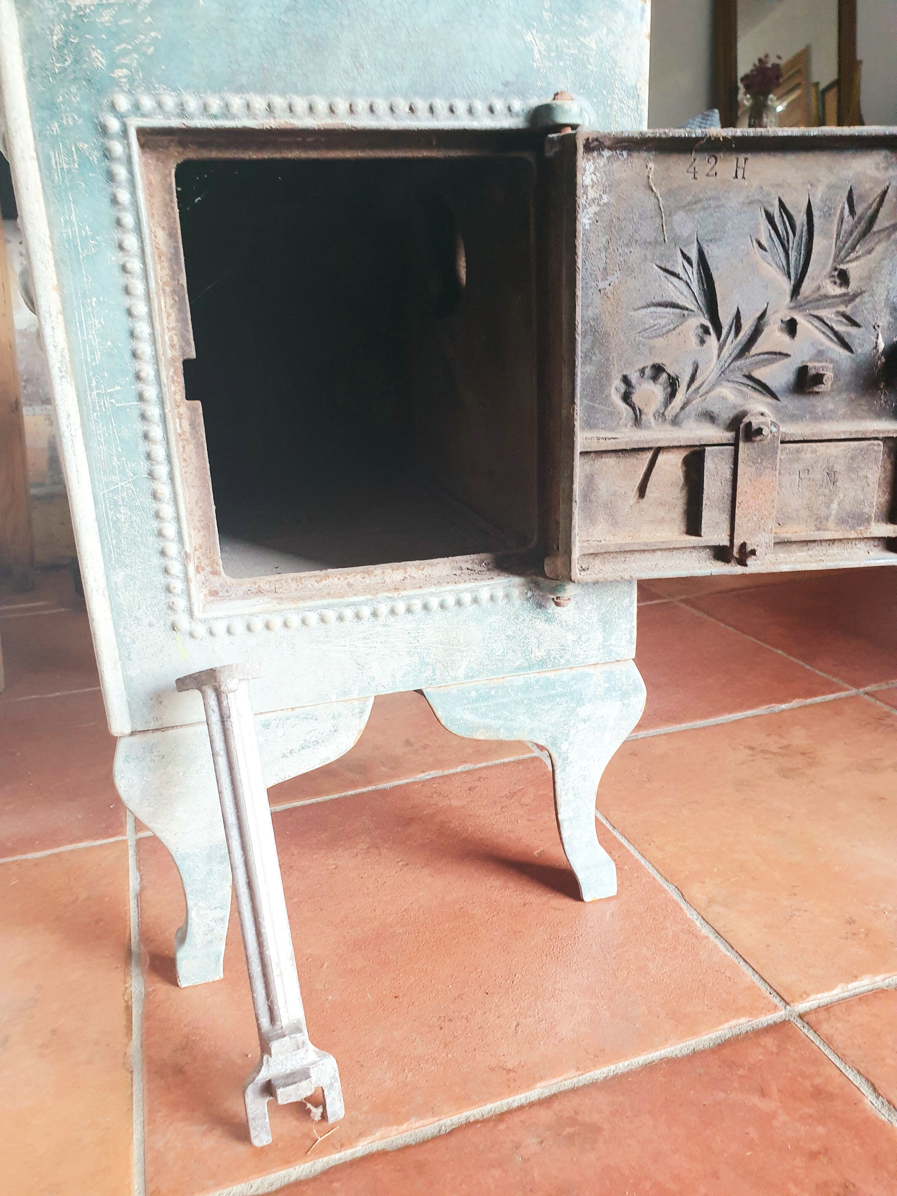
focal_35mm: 26
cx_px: 448
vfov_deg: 67.3
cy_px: 598
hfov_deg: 53.1
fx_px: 898
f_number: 2.4
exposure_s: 1/25
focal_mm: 4.3
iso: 250
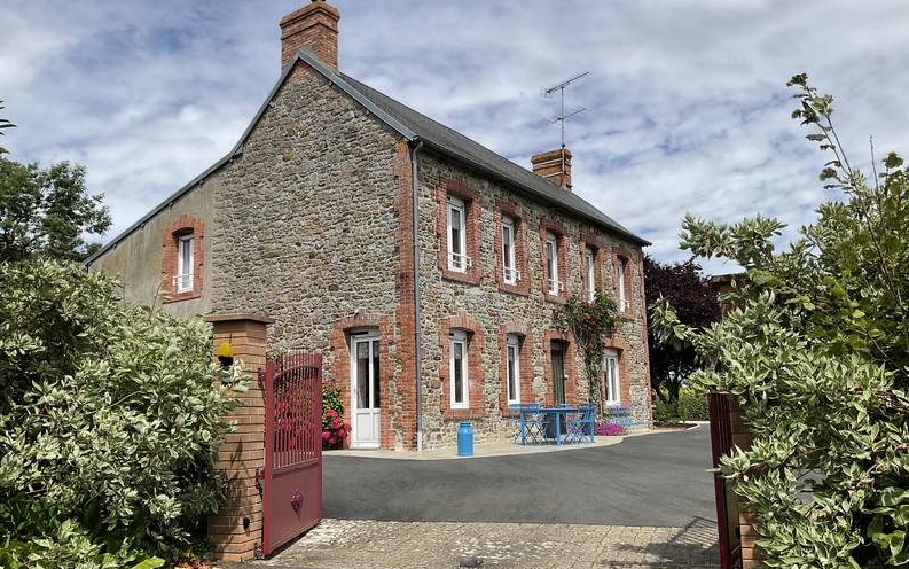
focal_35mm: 31
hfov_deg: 61.2
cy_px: 302
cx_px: 456
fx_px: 768
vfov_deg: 40.6
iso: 16
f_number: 1.8
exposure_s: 1/2667
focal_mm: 3
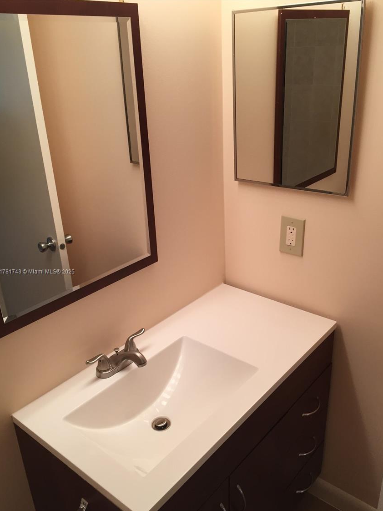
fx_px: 457
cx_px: 196
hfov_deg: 45.4
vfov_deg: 58.3
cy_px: 272
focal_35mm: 31
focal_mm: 4.15
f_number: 2.2
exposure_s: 1/40
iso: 32
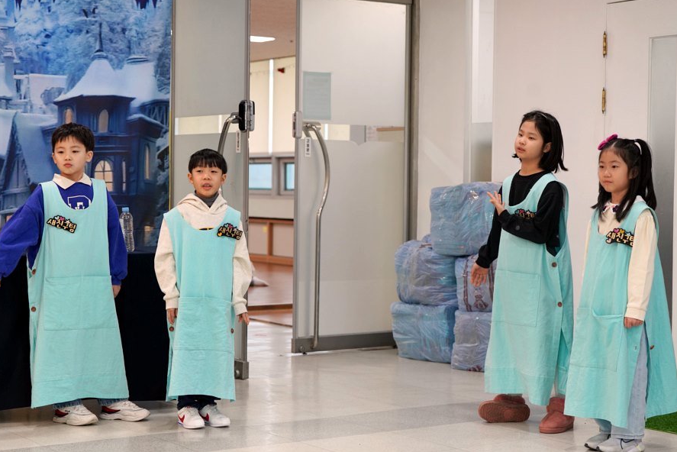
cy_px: 225
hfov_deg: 28.4
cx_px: 335
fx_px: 1336
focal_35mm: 71
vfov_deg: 19.2
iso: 1000
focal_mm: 70
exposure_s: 1/160
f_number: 4
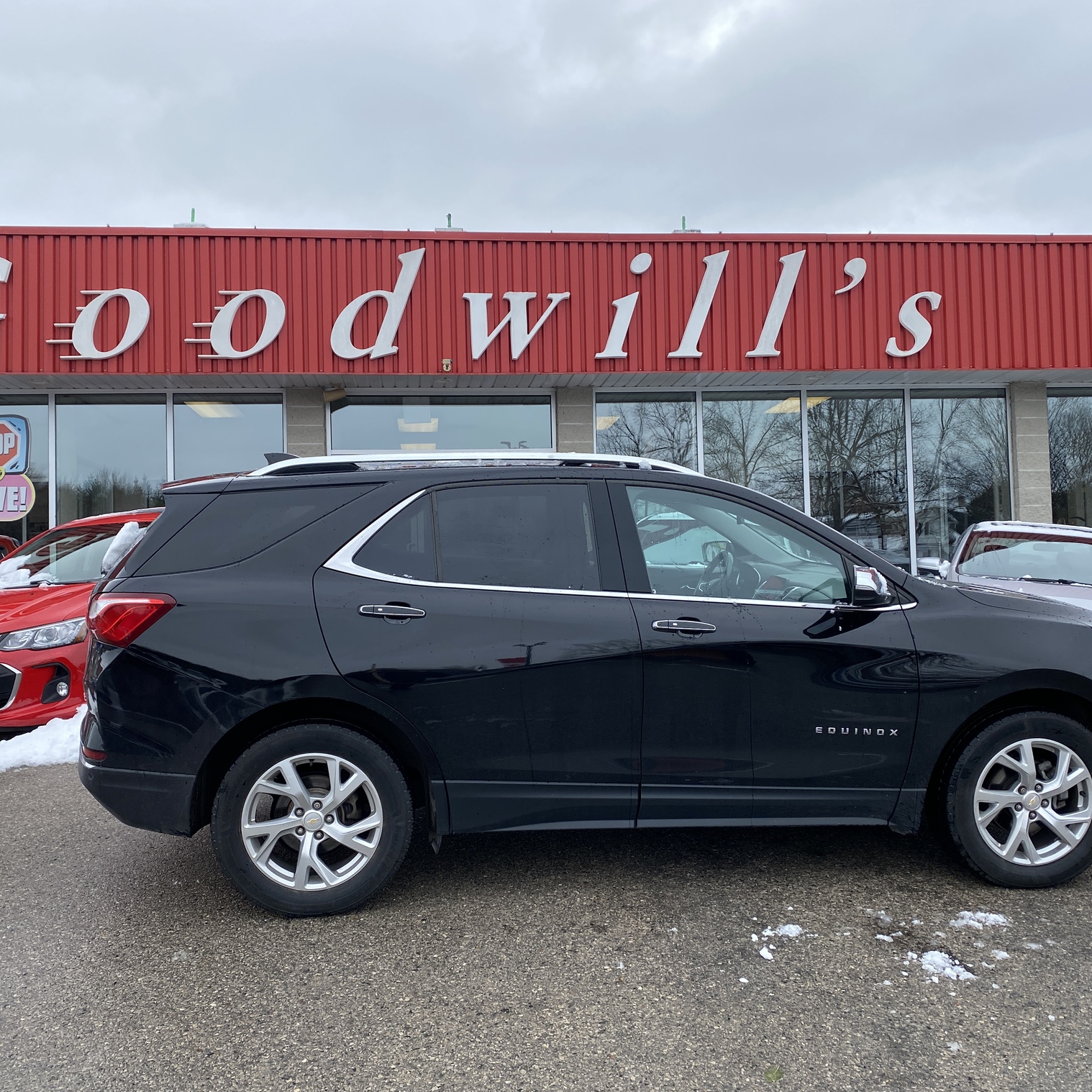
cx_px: 549
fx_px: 1106
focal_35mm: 31
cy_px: 550
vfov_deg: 52.5
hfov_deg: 52.5
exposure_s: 1/1808
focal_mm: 4.25
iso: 32
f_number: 1.8
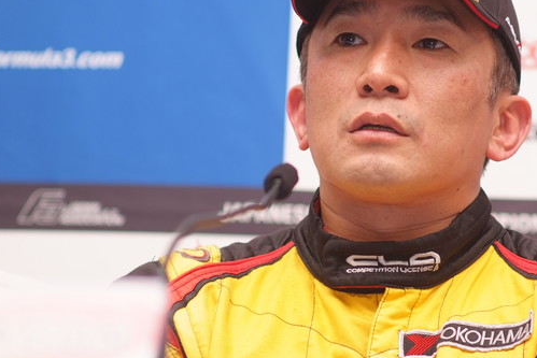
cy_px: 161
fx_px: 3402
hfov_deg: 9.0
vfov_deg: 6.0
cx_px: 363
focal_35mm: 228
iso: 250
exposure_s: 1/250
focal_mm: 105
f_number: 2.5
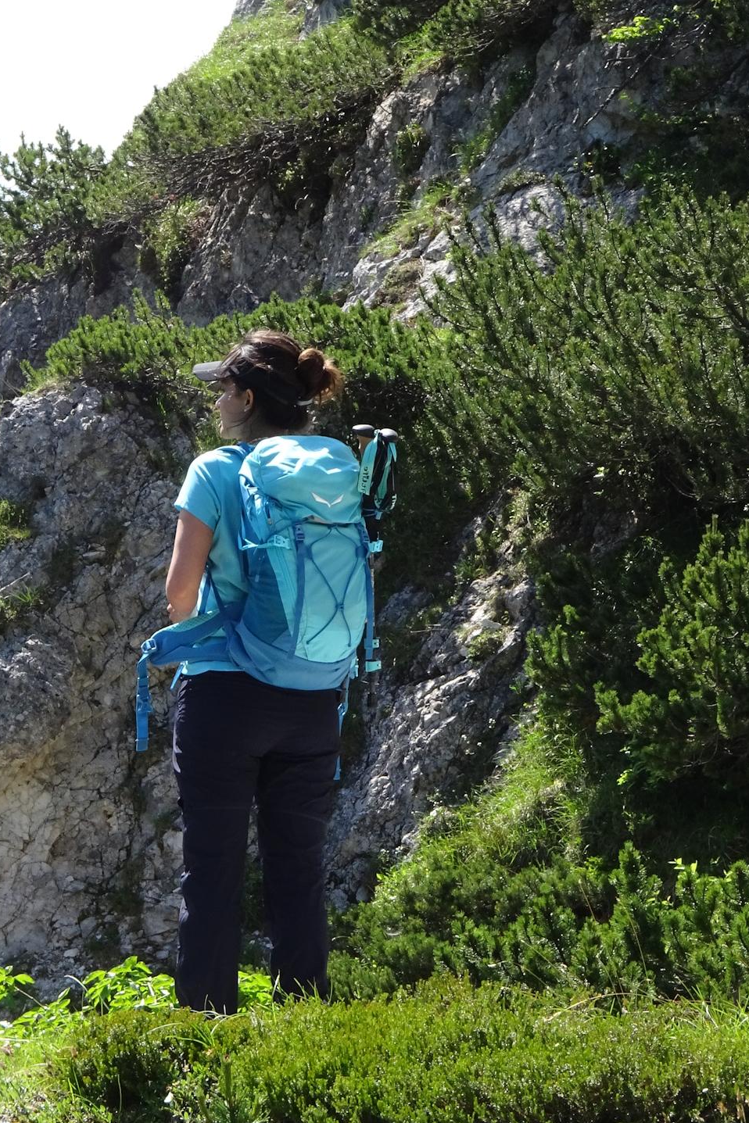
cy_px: 562
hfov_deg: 4.9
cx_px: 220
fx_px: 8675
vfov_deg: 7.4
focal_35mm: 278
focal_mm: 34.17
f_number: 6.3
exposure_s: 1/250
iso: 125
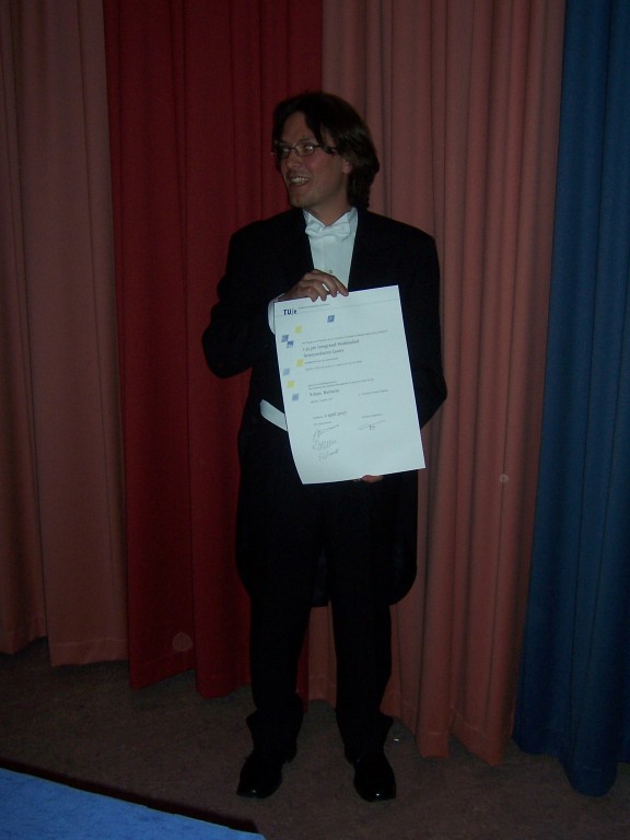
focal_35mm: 40
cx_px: 315
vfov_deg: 46.8
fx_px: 971
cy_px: 420
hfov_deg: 36.0
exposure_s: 1/60
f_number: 3.4
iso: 140
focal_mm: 6.7
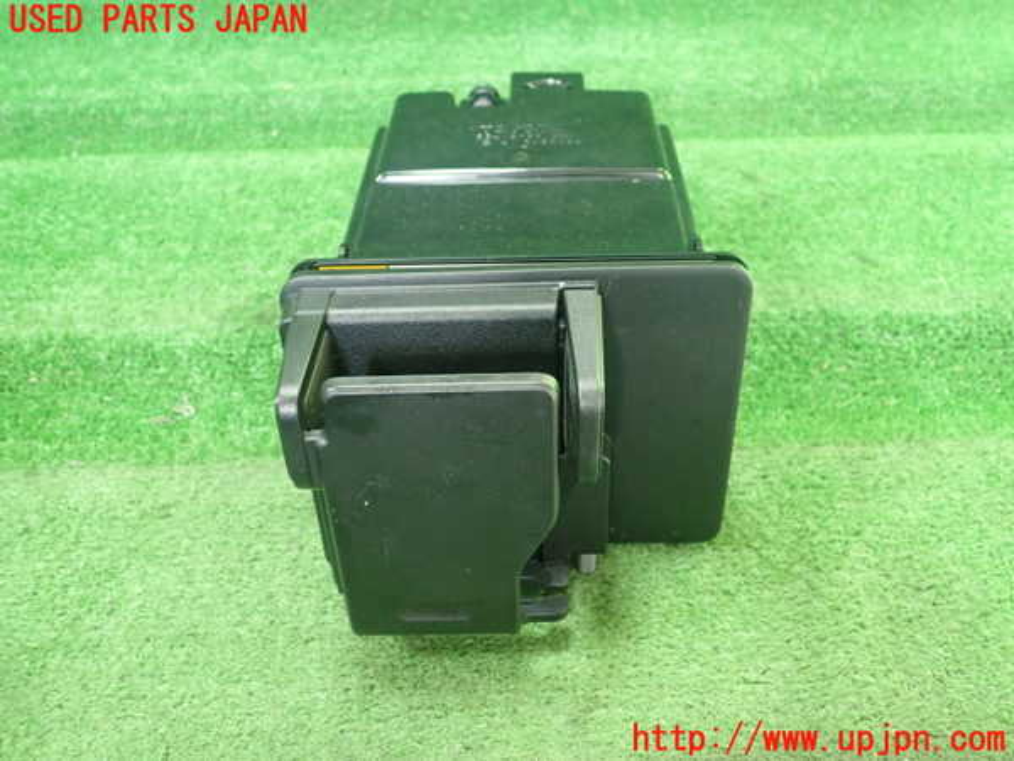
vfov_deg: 46.8
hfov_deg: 60.0
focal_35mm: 30
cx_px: 507
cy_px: 380
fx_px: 879
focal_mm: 5.5
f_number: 2.3
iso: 640
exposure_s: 1/125
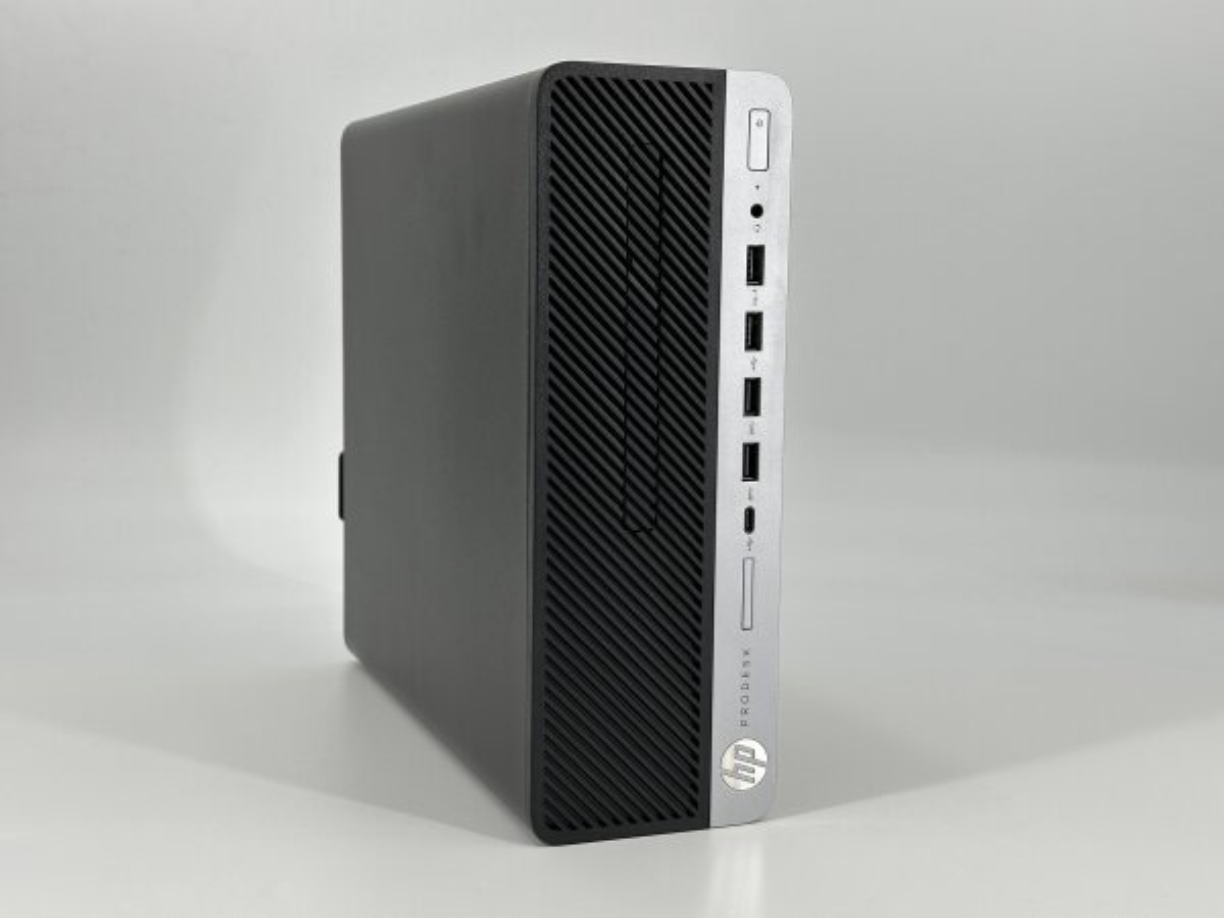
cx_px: 612
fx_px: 1697
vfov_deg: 30.3
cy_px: 459
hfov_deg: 39.7
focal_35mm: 48
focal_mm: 6.86
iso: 50
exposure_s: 1/202
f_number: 1.78
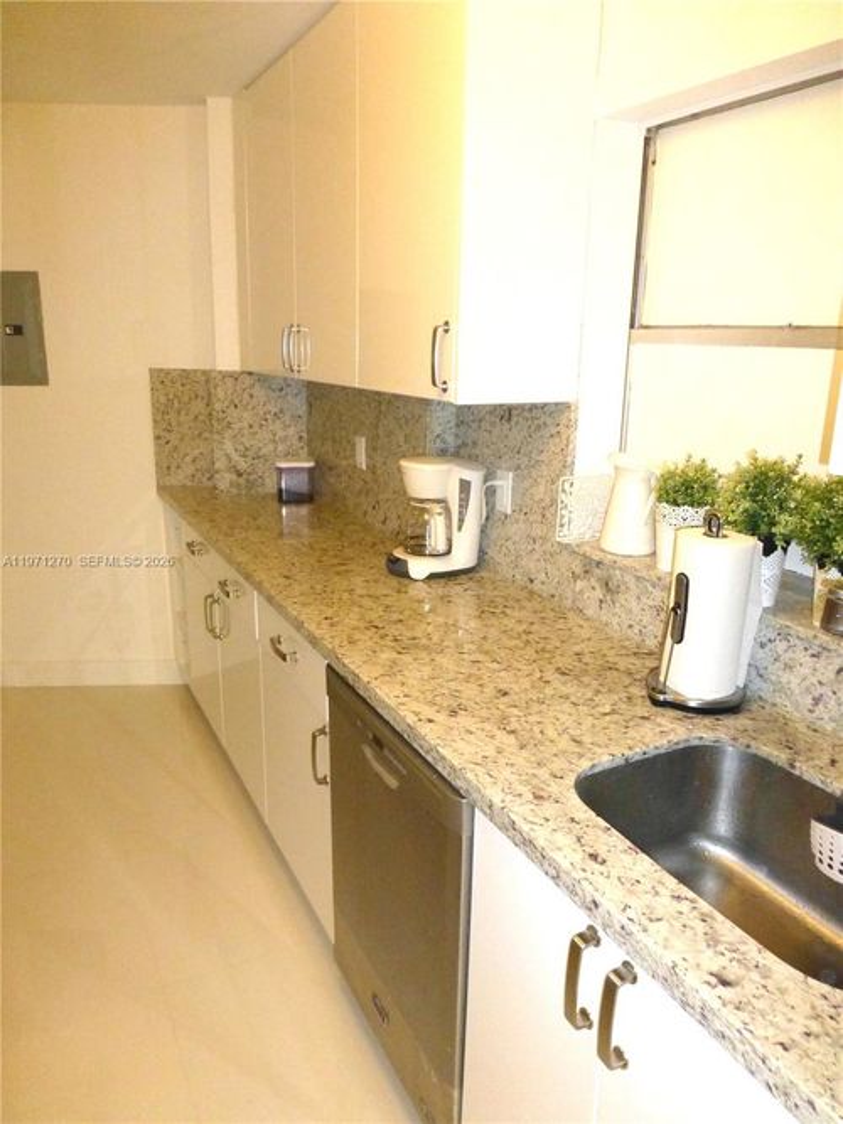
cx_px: 422
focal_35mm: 24
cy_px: 562
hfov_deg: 56.8
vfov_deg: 71.6
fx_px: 780
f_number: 3.3
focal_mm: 4.3
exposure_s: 1/60
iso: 800
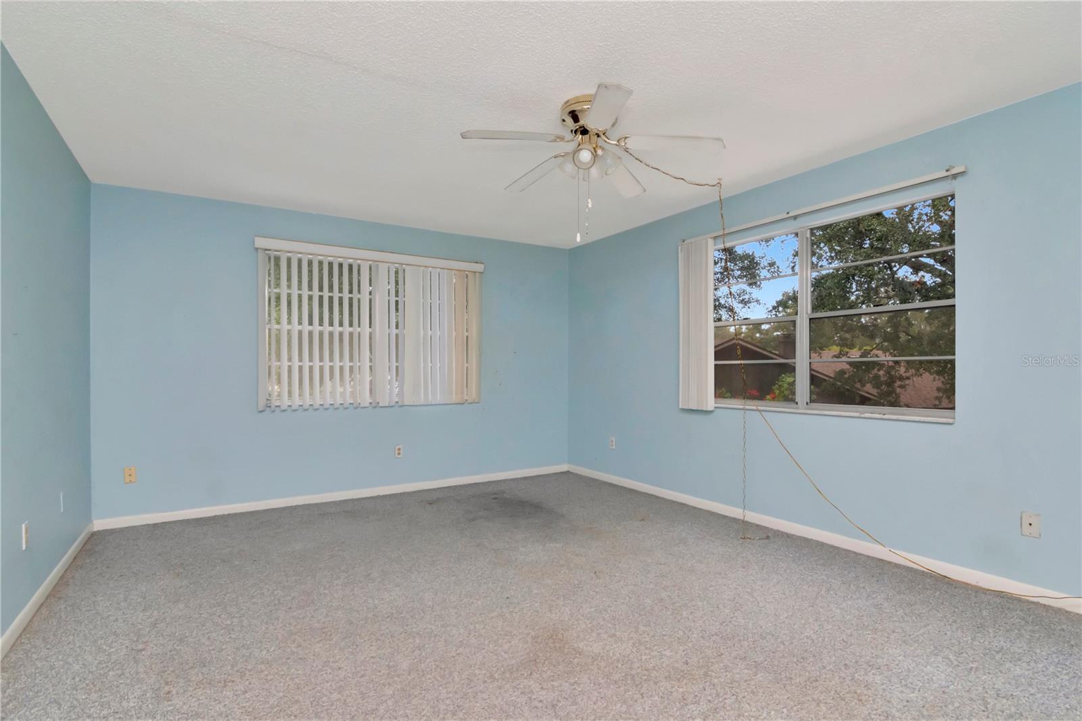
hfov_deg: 95.0
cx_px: 541
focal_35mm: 16
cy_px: 360
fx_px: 496
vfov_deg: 72.0
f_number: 10
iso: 1250
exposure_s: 1/200
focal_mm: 11
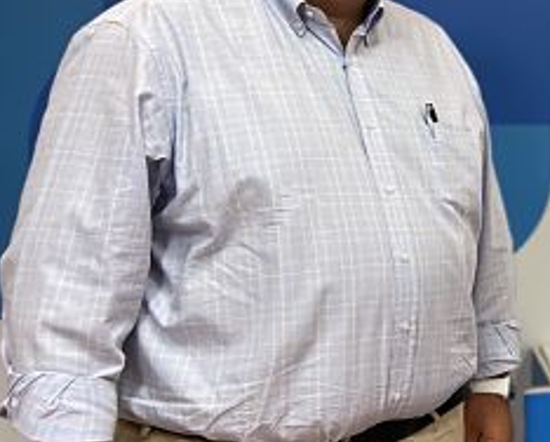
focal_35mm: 72
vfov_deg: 21.3
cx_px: 763
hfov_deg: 22.7
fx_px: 1174
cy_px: 173
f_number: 1.8
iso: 64
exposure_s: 1/100
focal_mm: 4.25
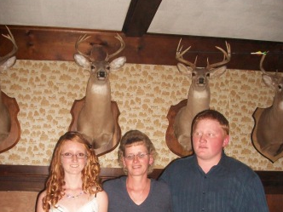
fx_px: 376
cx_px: 142
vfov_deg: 30.5
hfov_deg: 41.2
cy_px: 180
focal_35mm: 46
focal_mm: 5.7
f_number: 2.8
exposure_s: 1/125
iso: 200
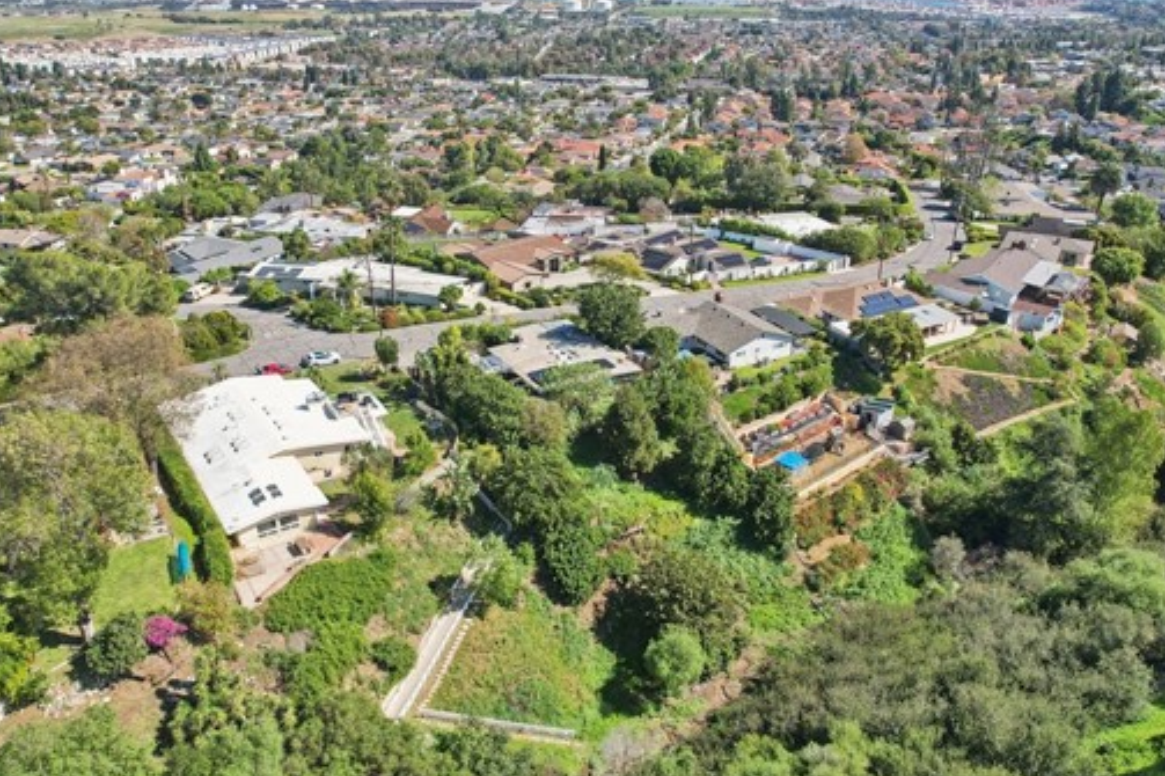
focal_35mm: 28
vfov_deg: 46.3
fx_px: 906
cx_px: 581
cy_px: 352
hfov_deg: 65.5
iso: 120
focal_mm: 8.4
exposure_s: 1/1600
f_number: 2.8
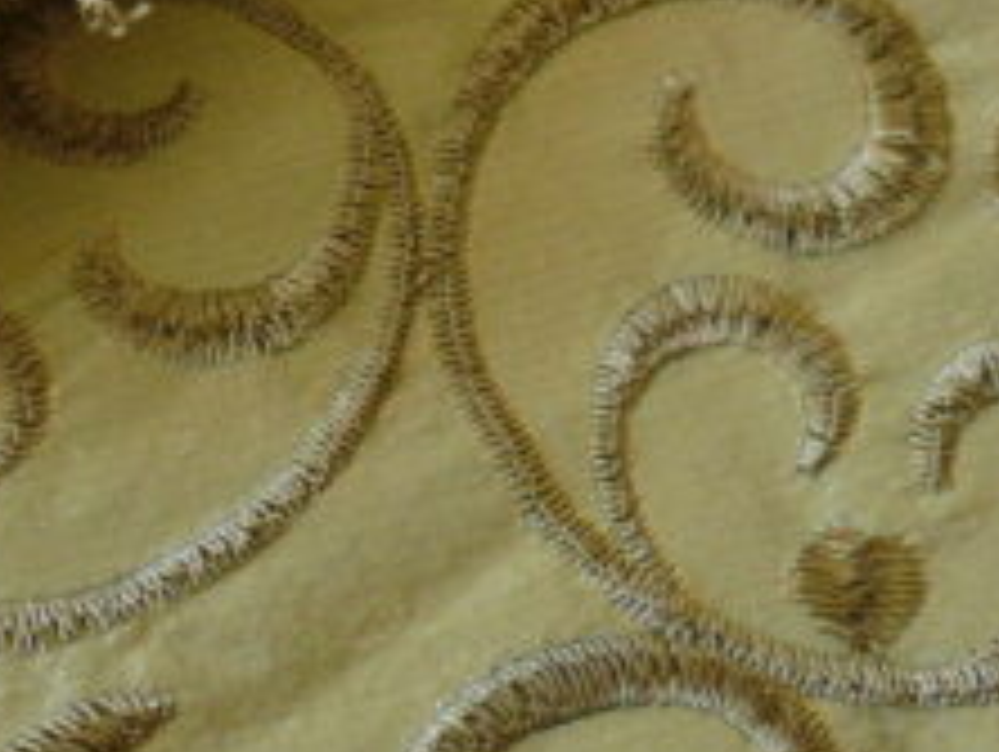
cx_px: 4
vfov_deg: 11.8
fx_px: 3640
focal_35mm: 126
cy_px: 329
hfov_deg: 15.4
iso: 100
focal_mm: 7.4
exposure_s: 1/50
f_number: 2.8
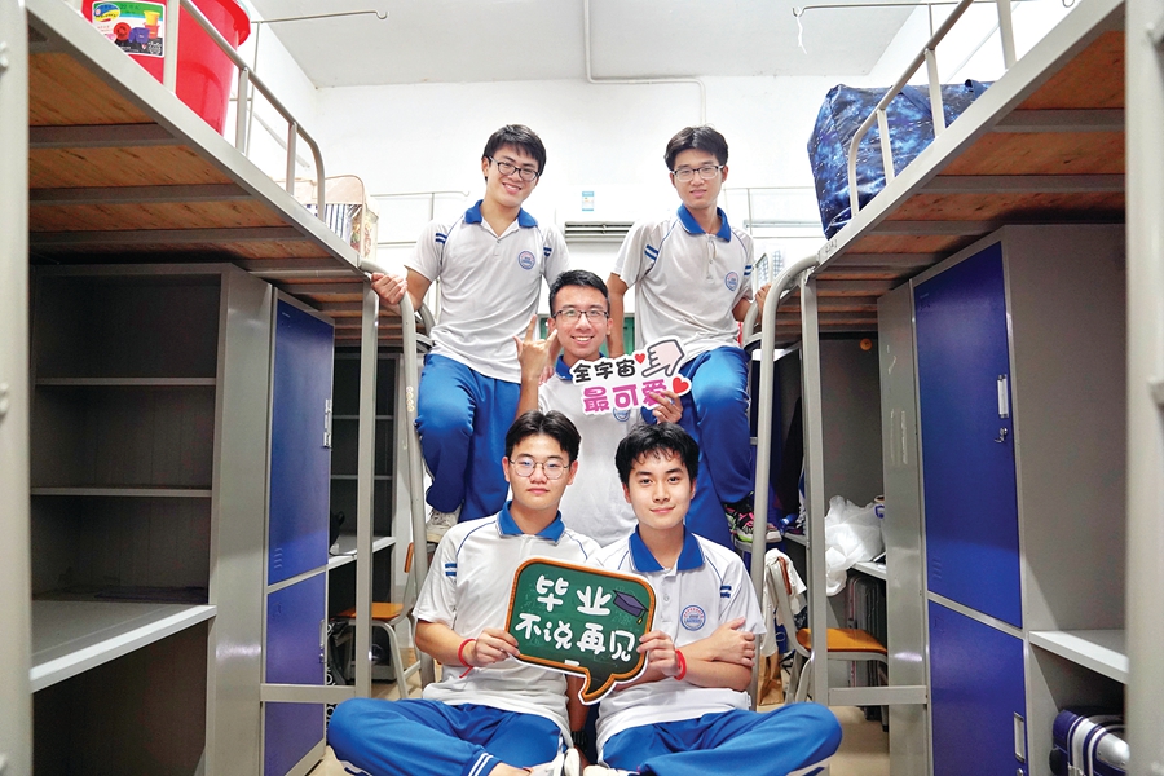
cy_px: 388
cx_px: 582
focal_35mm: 24
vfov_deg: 53.1
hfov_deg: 73.7
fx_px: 776
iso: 3200
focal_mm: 24
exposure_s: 1/60
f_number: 2.8
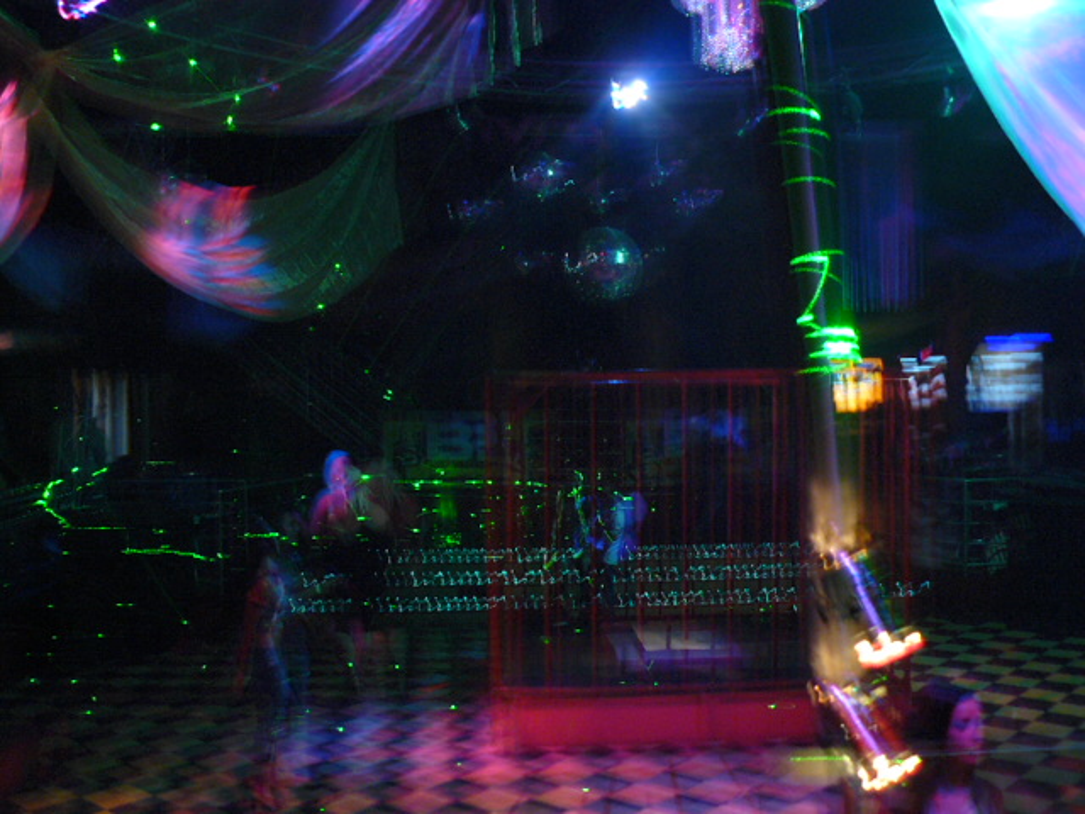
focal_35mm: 36
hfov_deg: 51.4
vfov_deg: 39.7
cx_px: 542
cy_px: 407
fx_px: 1128
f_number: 2.8
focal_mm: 6
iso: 200
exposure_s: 1
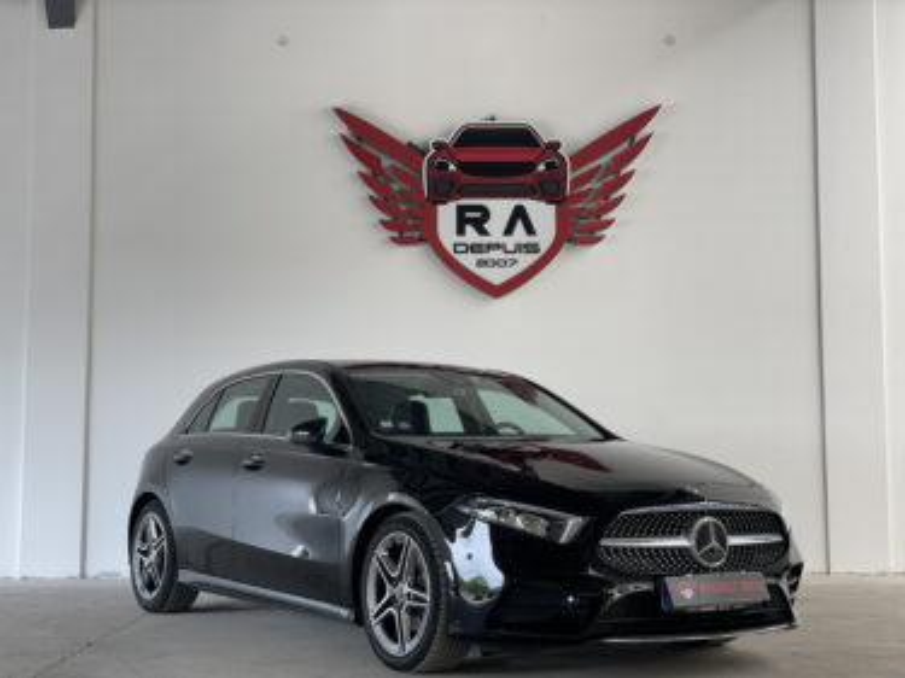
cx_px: 452
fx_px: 1359
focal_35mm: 52
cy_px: 339
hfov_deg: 36.8
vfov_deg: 28.0
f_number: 2
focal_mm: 6
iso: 50
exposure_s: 1/122
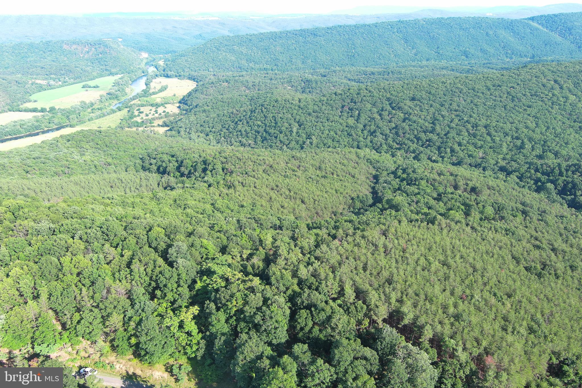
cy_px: 194
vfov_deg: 45.0
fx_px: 469
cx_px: 291
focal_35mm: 29
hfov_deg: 63.7
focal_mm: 10.57
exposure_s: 1/286
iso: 100
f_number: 2.8
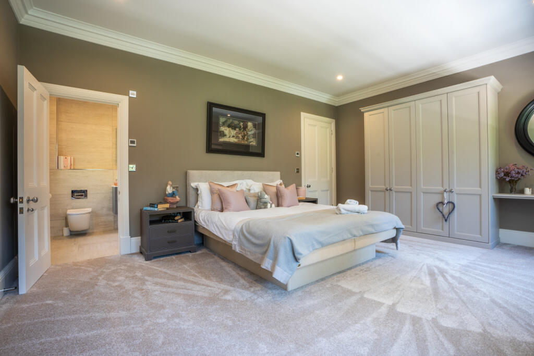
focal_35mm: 16
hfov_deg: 96.7
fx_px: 237
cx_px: 267
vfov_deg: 73.8
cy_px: 178
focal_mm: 16
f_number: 11
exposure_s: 1/1.25
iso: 200
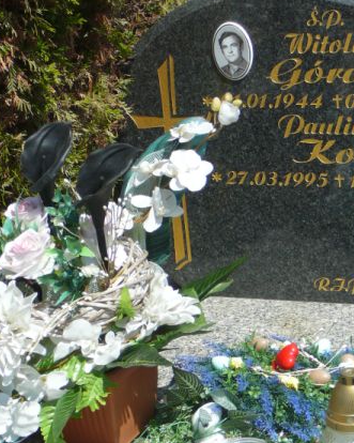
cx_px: 243
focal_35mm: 98
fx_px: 1284
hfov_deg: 15.7
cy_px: 308
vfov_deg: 19.5
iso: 80
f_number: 3.6
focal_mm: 9.7
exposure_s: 1/1000
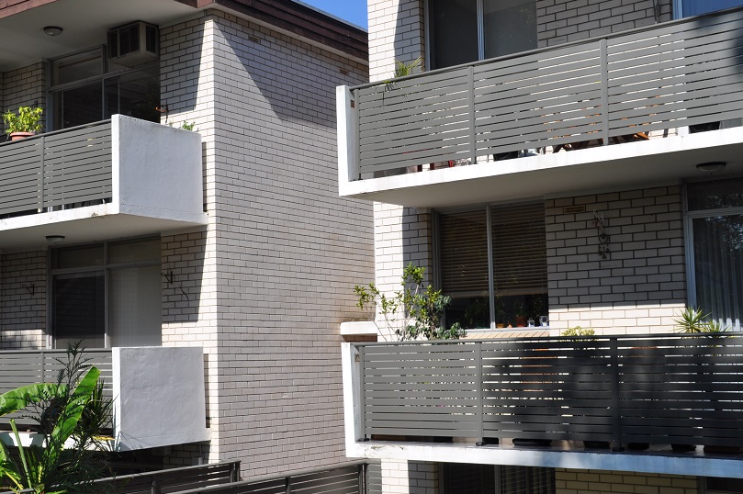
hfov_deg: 39.6
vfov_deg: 27.1
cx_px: 278
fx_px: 1024
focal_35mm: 50
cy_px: 264
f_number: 10
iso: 200
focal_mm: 25
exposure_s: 1/400
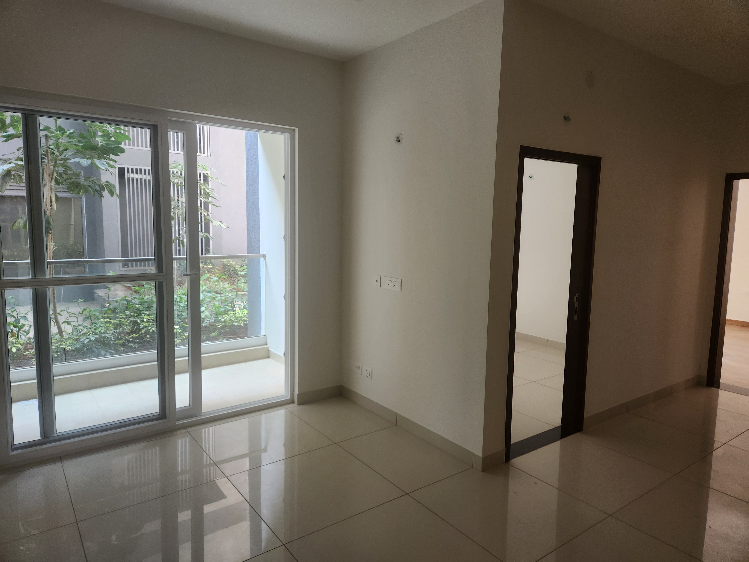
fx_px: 498
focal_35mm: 23
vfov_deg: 58.9
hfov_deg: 73.9
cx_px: 374
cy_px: 281
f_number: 1.8
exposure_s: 1/180
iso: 125
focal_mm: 5.4
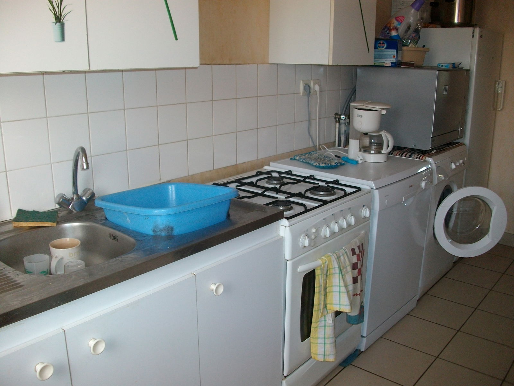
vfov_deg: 44.2
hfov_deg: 56.8
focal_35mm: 32
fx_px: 475
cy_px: 193
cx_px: 257
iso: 125
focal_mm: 5.7
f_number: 2.9
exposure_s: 1/40
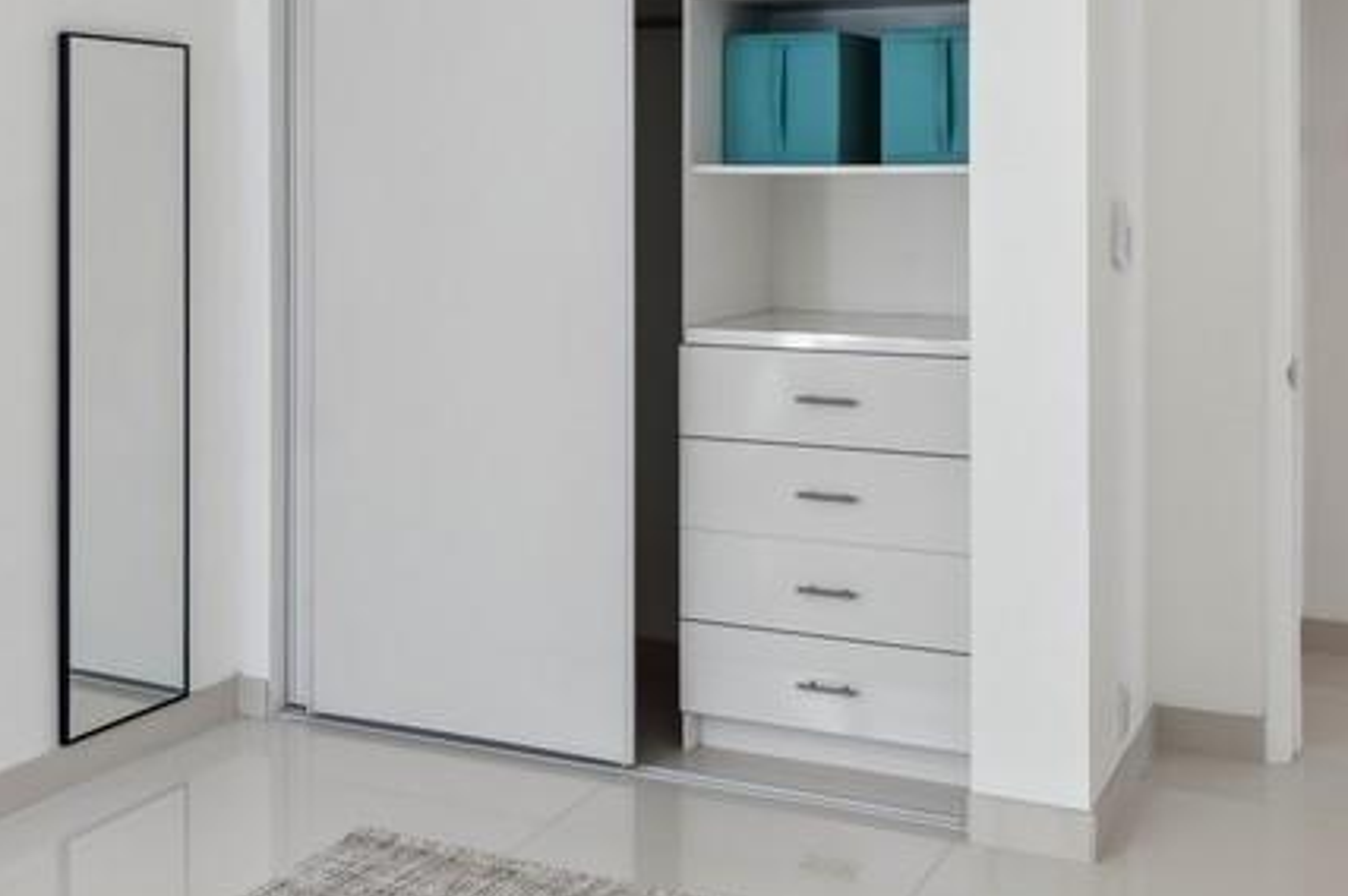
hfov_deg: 43.6
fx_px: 1684
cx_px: 647
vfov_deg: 29.6
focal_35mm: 45
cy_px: 311
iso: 200
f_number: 9
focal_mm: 24
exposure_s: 1/40
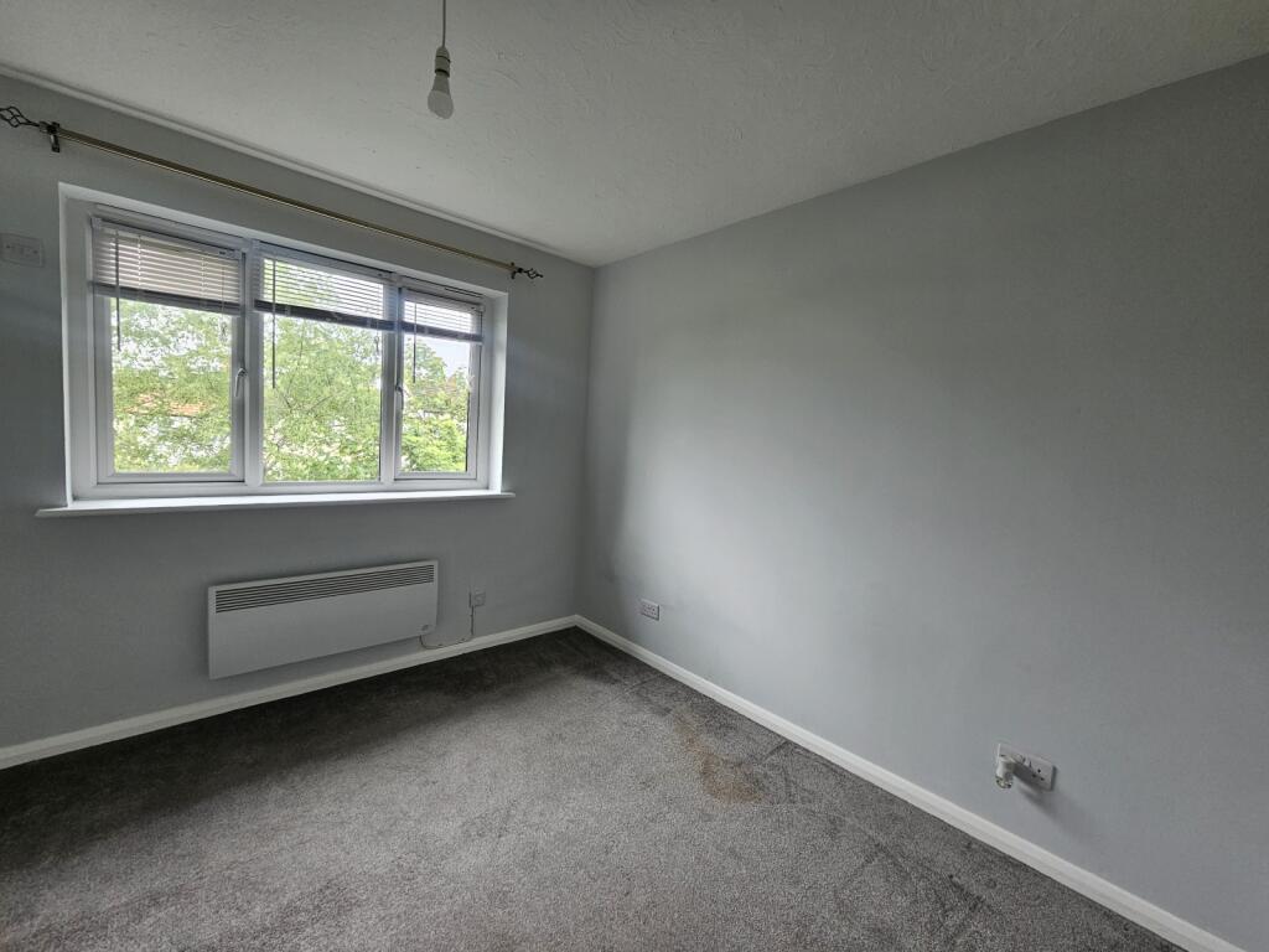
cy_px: 476
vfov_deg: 89.9
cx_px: 634
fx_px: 477
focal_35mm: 13
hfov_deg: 106.2
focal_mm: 2.2
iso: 160
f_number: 2.2
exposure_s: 1/190
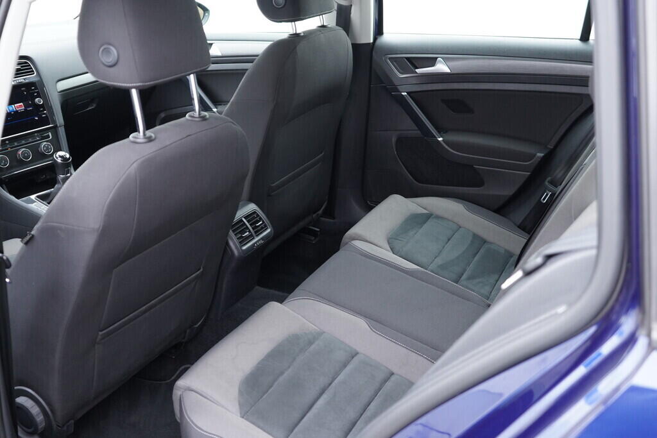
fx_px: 657
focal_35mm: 36
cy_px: 219
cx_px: 328
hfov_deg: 53.1
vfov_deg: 36.9
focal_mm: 24
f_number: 2.8
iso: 500
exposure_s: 1/40
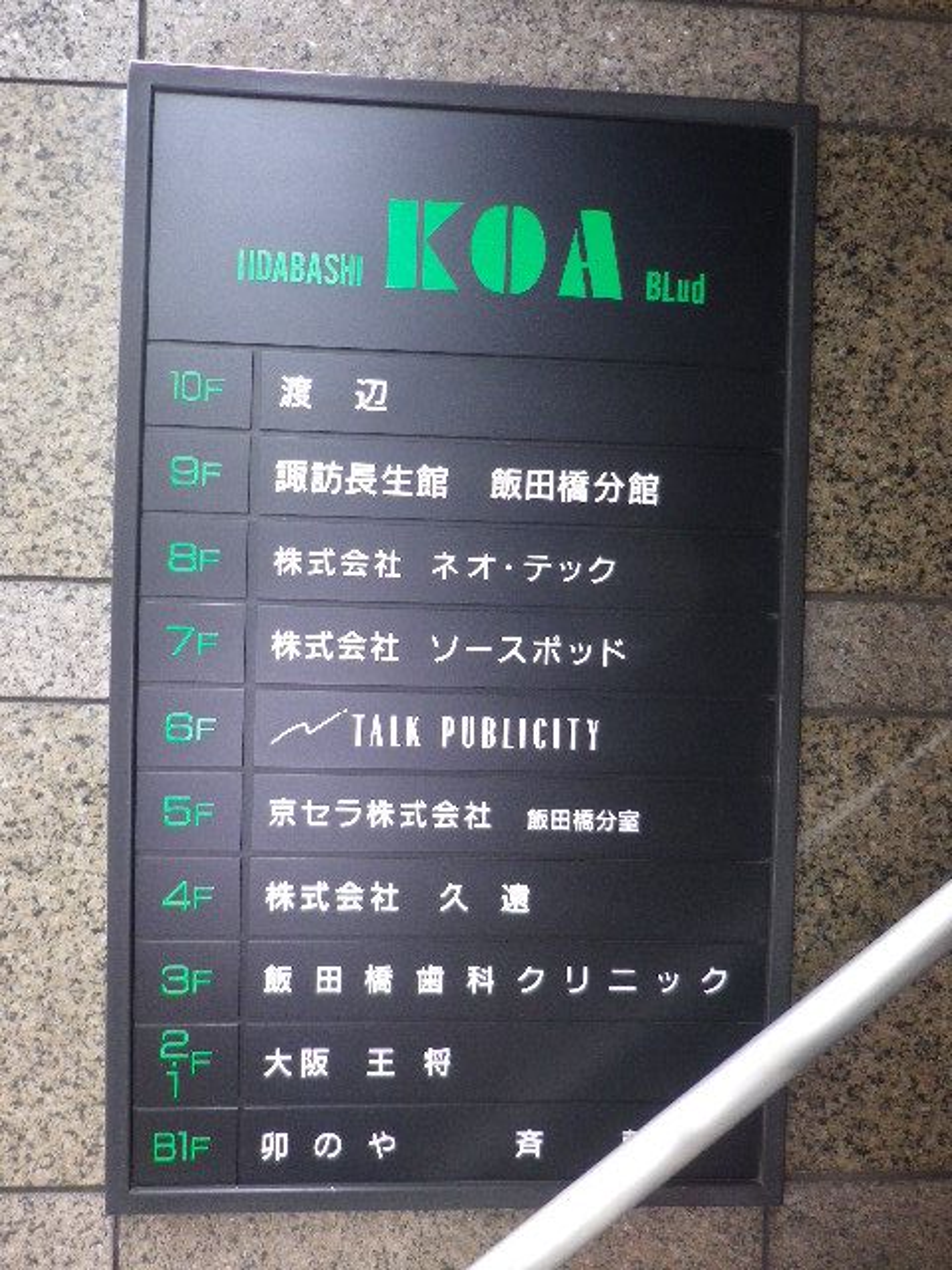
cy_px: 635
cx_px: 476
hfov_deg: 49.7
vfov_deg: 63.4
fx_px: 1027
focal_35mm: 28
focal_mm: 5
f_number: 3.2
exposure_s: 1/50
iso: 200
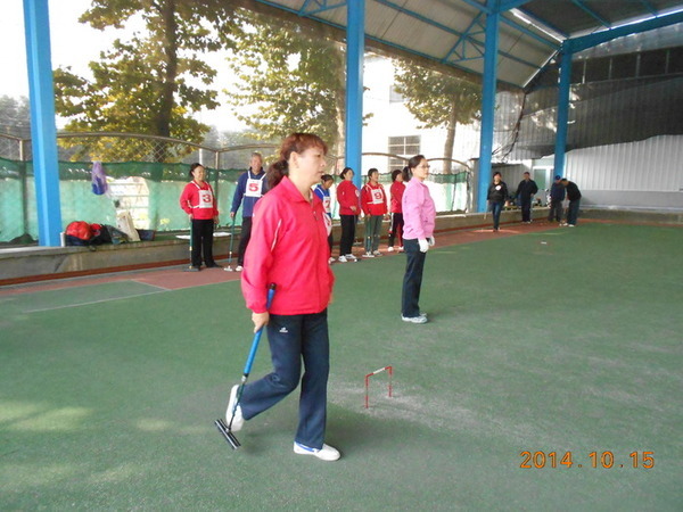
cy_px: 256
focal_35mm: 26
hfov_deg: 67.3
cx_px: 342
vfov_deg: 53.1
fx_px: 513
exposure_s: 1/250
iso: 800
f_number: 3.2
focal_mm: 4.6
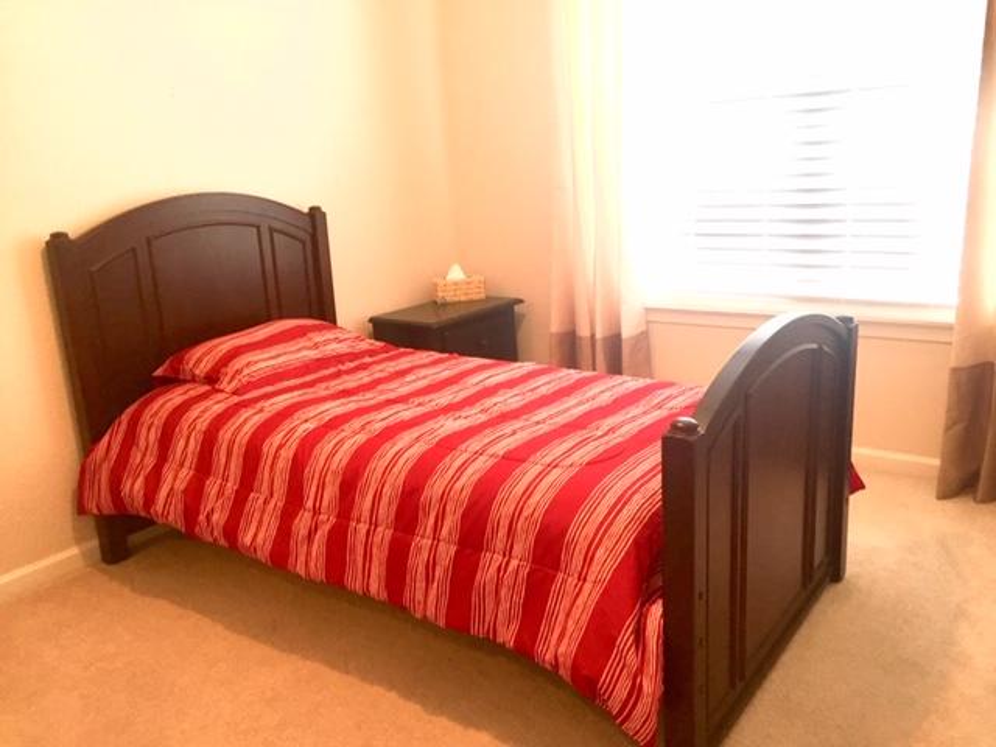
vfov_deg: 48.2
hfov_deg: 61.7
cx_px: 498
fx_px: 834
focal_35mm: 29
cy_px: 374
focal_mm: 4.15
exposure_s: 1/30
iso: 100
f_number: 2.2
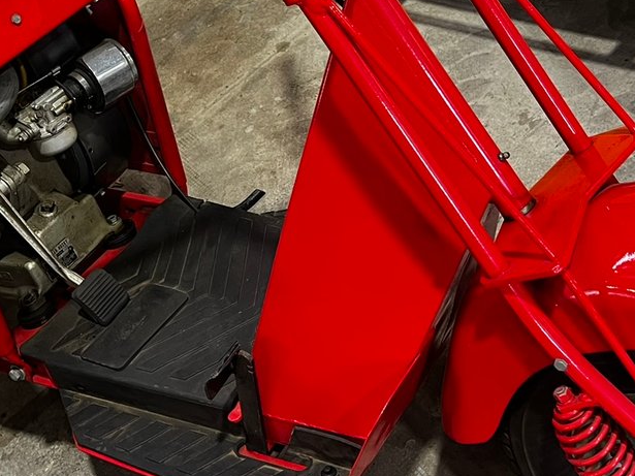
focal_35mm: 64
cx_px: 284
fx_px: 1174
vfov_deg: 22.7
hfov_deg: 30.3
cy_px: 109
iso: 160
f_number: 1.5
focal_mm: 5.7
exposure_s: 1/60
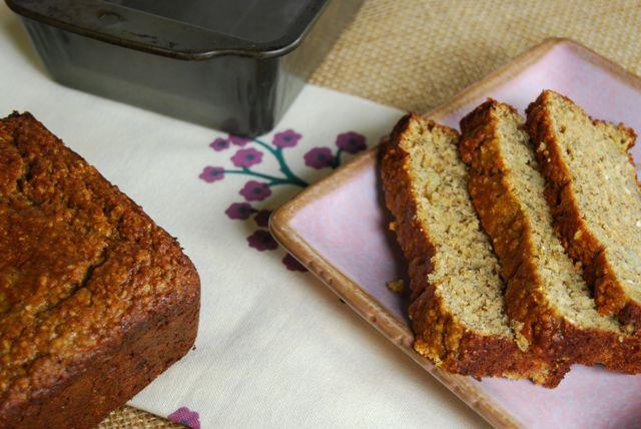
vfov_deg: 16.6
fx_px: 1470
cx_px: 320
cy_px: 214
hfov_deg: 24.6
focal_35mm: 82
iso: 800
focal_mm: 55
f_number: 6.3
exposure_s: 1/200
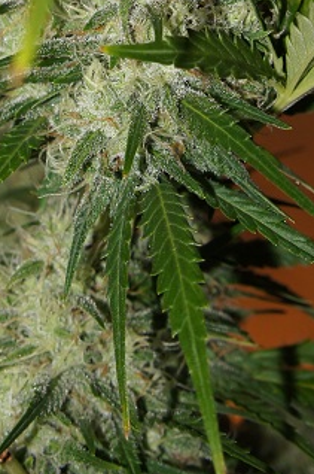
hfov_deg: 11.3
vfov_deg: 16.1
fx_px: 1583
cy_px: -136
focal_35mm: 121
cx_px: 89
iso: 400
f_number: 5.6
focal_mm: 25
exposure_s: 1/50
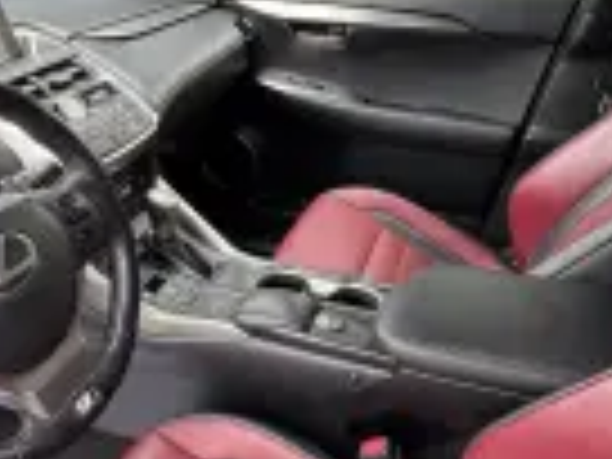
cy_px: 225
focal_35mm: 37
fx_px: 654
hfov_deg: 50.1
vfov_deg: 38.7
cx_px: 284
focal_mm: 2.22
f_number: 2.2
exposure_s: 1/60
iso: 400
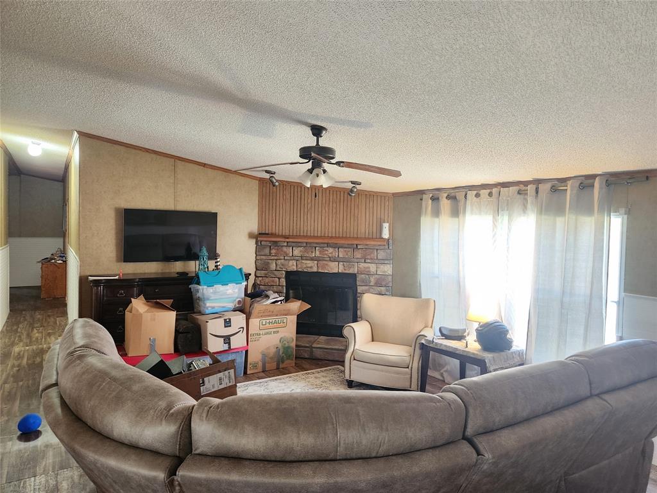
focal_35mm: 23
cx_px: 328
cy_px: 246
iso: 640
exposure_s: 1/24
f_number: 1.8
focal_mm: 5.4
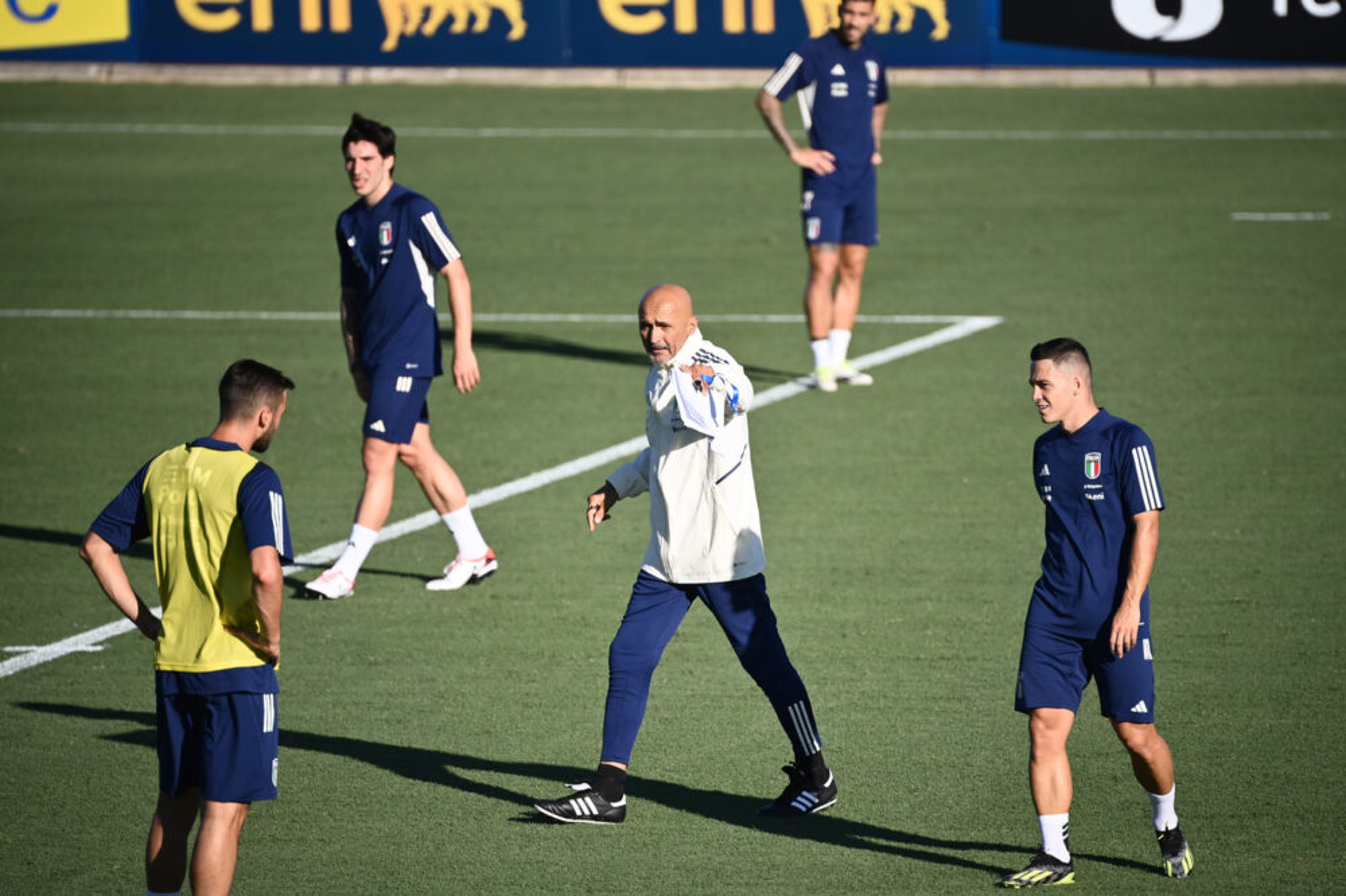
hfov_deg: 5.2
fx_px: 14950
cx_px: 673
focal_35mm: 400
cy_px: 448
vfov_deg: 3.4
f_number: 4
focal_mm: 400
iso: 450
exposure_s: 1/5000
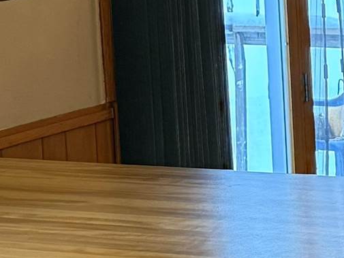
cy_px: -18
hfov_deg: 13.0
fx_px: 1451
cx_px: 469
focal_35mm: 146
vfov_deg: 10.1
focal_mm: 6.76
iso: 400
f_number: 1.78
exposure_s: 1/60
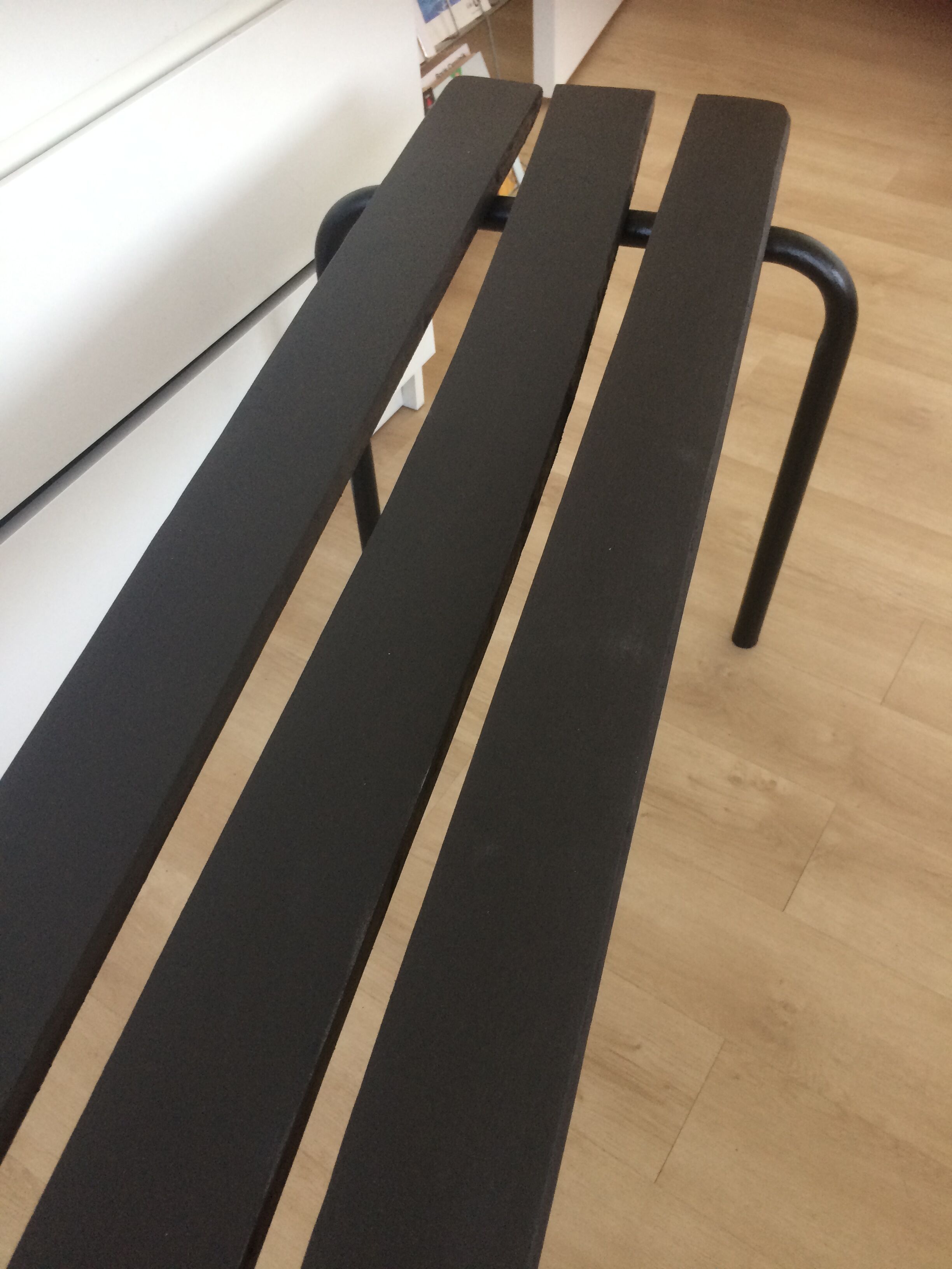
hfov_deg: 48.2
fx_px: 1063
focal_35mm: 29
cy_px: 634
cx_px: 476
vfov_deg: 61.7
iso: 160
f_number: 2.2
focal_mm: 4.15
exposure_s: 1/33
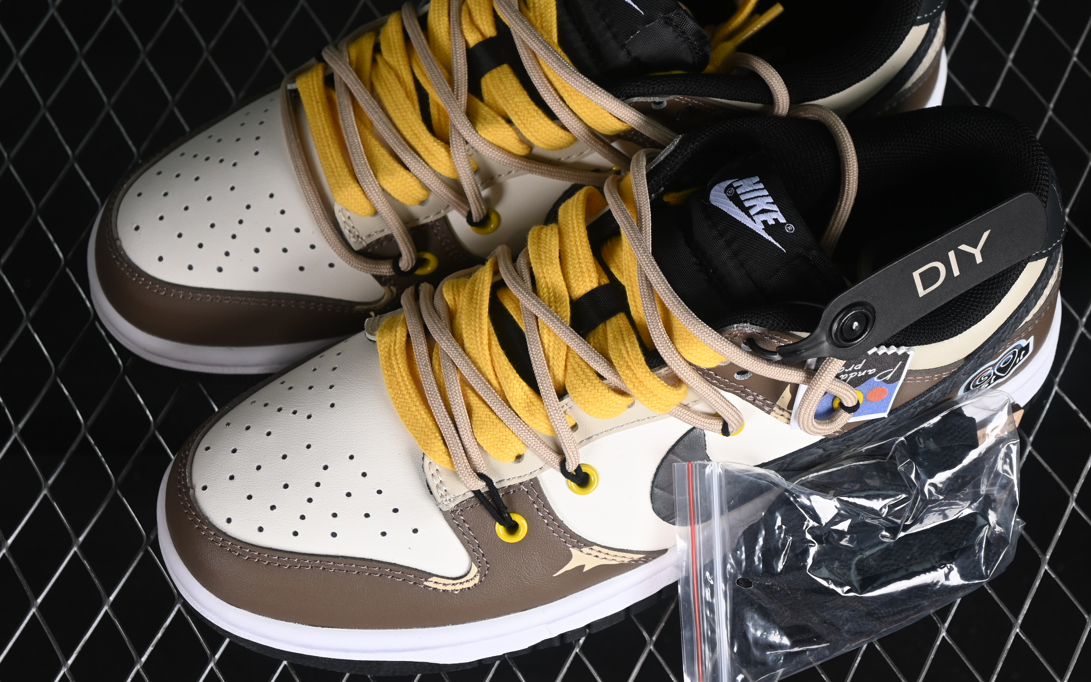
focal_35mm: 89
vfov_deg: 14.7
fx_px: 2646
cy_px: 260
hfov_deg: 23.3
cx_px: 602
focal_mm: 50
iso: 160
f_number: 6.3
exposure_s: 1/60
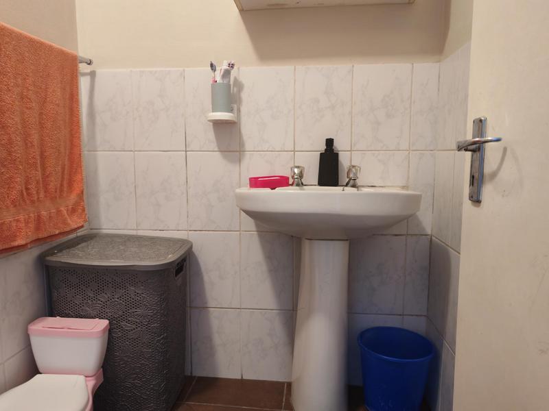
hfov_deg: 65.3
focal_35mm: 27
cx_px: 274
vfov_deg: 51.4
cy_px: 206
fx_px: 428
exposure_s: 1/50
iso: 800
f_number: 1.95
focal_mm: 5.52
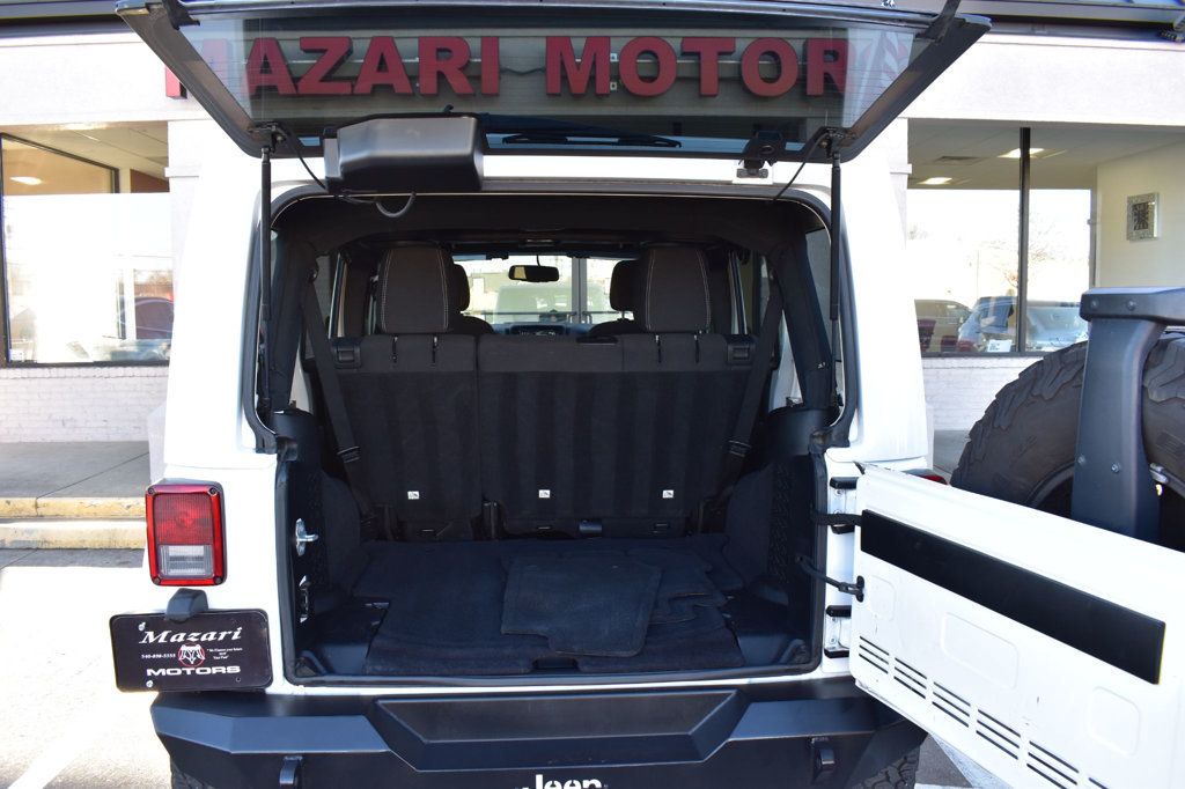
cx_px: 592
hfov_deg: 67.4
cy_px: 394
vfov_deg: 47.9
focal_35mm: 27
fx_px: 888
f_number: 8
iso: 400
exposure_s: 1/60
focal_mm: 18
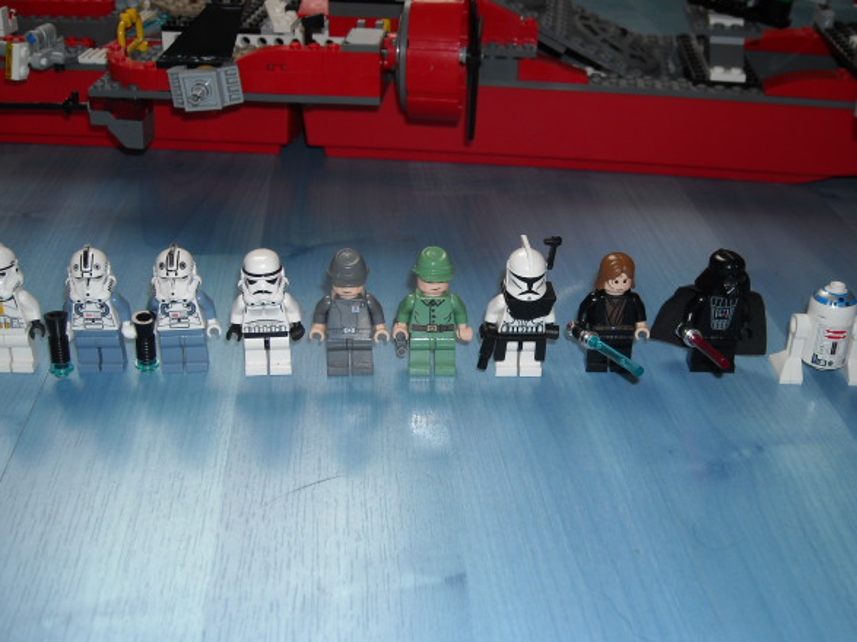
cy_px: 341
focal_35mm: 48
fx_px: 1188
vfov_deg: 30.2
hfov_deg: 39.7
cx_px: 435
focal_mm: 7.1
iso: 64
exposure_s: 1/60
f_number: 3.1
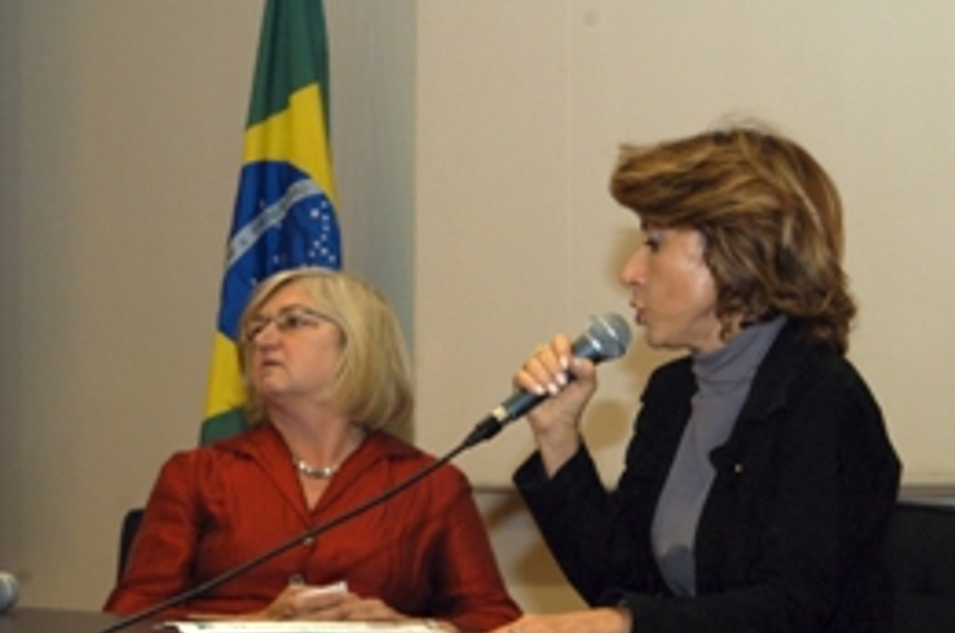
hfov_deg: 14.5
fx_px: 3756
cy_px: 384
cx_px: 509
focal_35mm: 142
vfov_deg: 9.6
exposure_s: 1/60
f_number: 5.6
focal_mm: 55
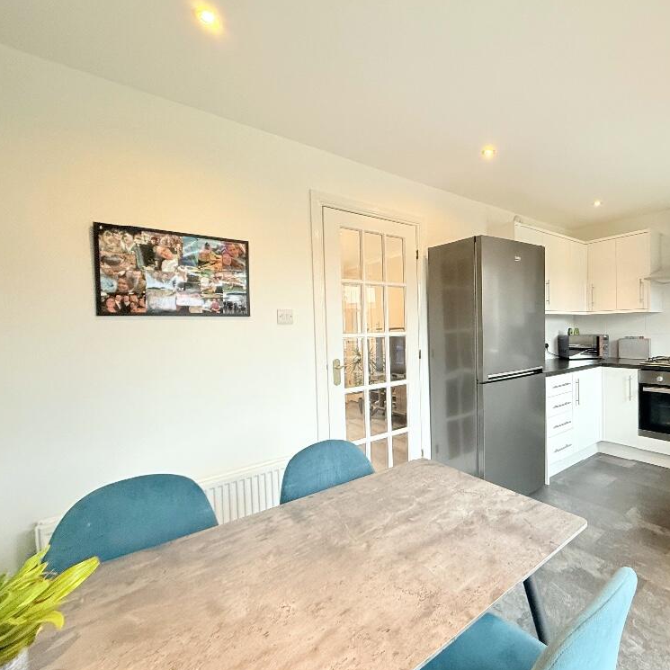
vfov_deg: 84.0
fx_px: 372
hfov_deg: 81.0
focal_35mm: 17
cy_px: 337
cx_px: 450
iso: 320
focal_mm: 2.22
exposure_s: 1/50
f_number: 2.2
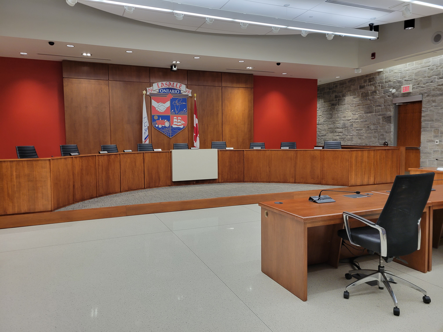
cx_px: 222
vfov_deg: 53.1
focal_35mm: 26
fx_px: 333
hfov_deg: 67.3
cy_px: 166
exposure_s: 1/120
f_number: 1.8
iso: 200
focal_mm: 5.4
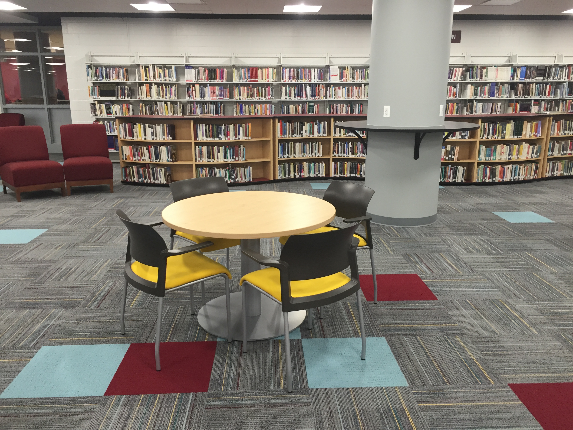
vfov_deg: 48.2
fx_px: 480
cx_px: 286
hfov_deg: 61.7
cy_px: 215
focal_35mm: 29
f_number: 2.2
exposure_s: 1/30
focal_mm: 4.15
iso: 80
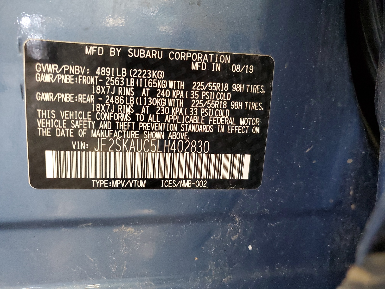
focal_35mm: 26
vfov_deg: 53.1
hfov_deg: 67.3
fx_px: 289
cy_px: 144
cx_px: 192
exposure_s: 1/60.2
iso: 349
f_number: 1.5
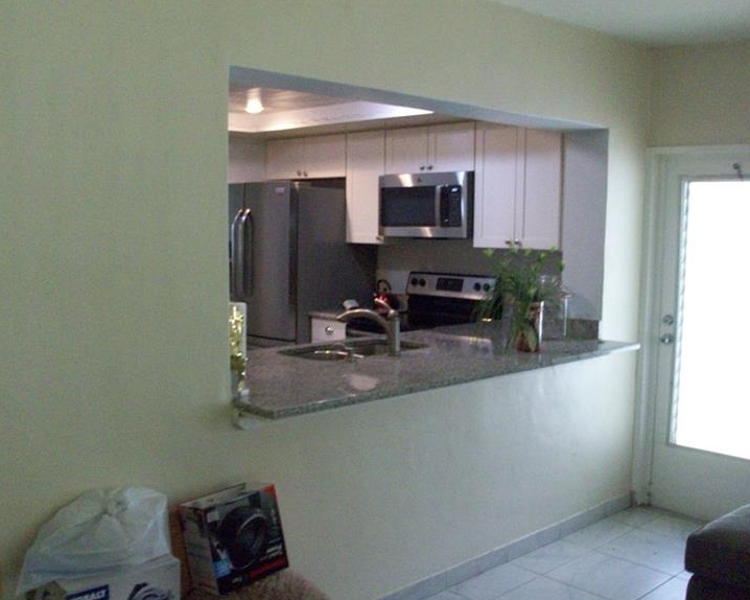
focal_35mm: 37
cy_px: 309
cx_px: 385
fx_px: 821
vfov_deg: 40.1
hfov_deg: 49.1
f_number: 2.8
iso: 347
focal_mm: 5.7
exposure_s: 1/64
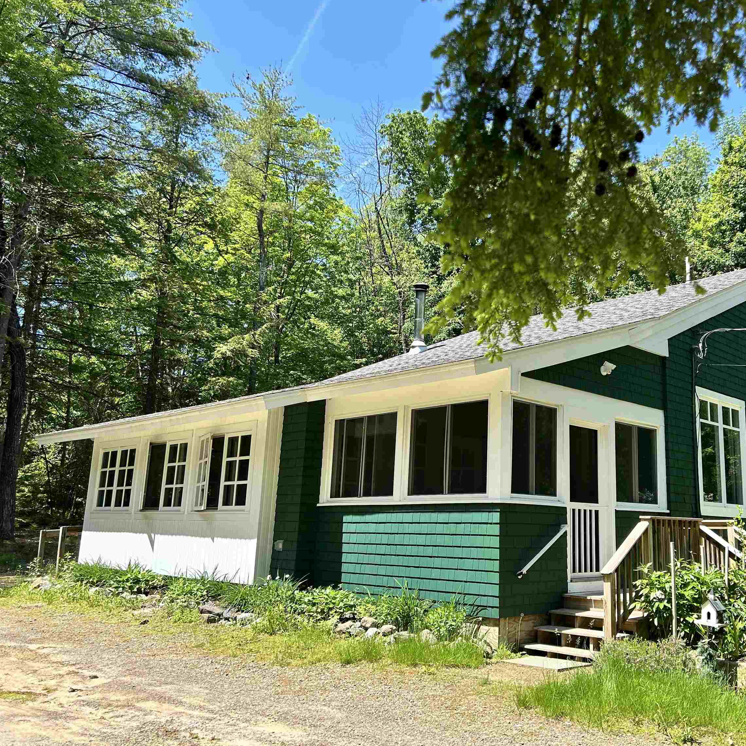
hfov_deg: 51.5
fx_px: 756
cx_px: 503
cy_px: 370
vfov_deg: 52.5
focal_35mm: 31
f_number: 1.5
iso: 50
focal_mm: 5.7
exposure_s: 1/1377
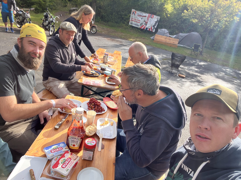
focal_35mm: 23
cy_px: 90
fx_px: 160
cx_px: 120
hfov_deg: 73.9
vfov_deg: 58.9
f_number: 2.2
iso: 32
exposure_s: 1/259
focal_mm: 2.71
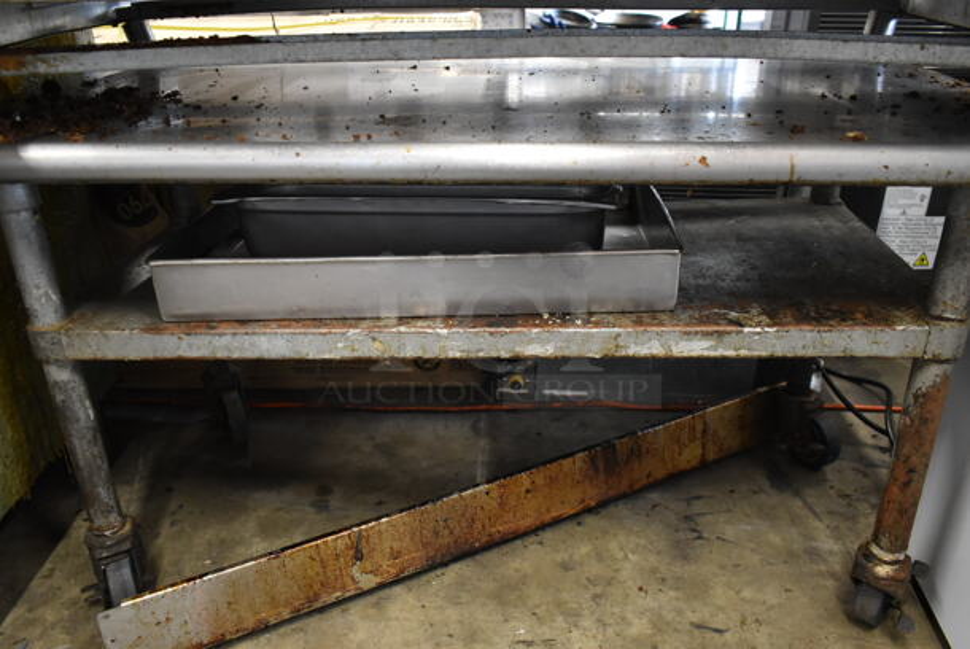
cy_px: 324
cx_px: 485
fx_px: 809
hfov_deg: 61.9
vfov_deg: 43.7
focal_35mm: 30
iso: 1800
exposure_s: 1/30
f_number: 3.5
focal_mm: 20
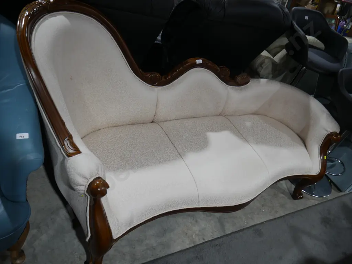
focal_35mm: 28
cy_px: 132
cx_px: 176
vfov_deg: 49.8
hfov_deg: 63.4
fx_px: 285
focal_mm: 14
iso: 250
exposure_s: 1/60
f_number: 3.5
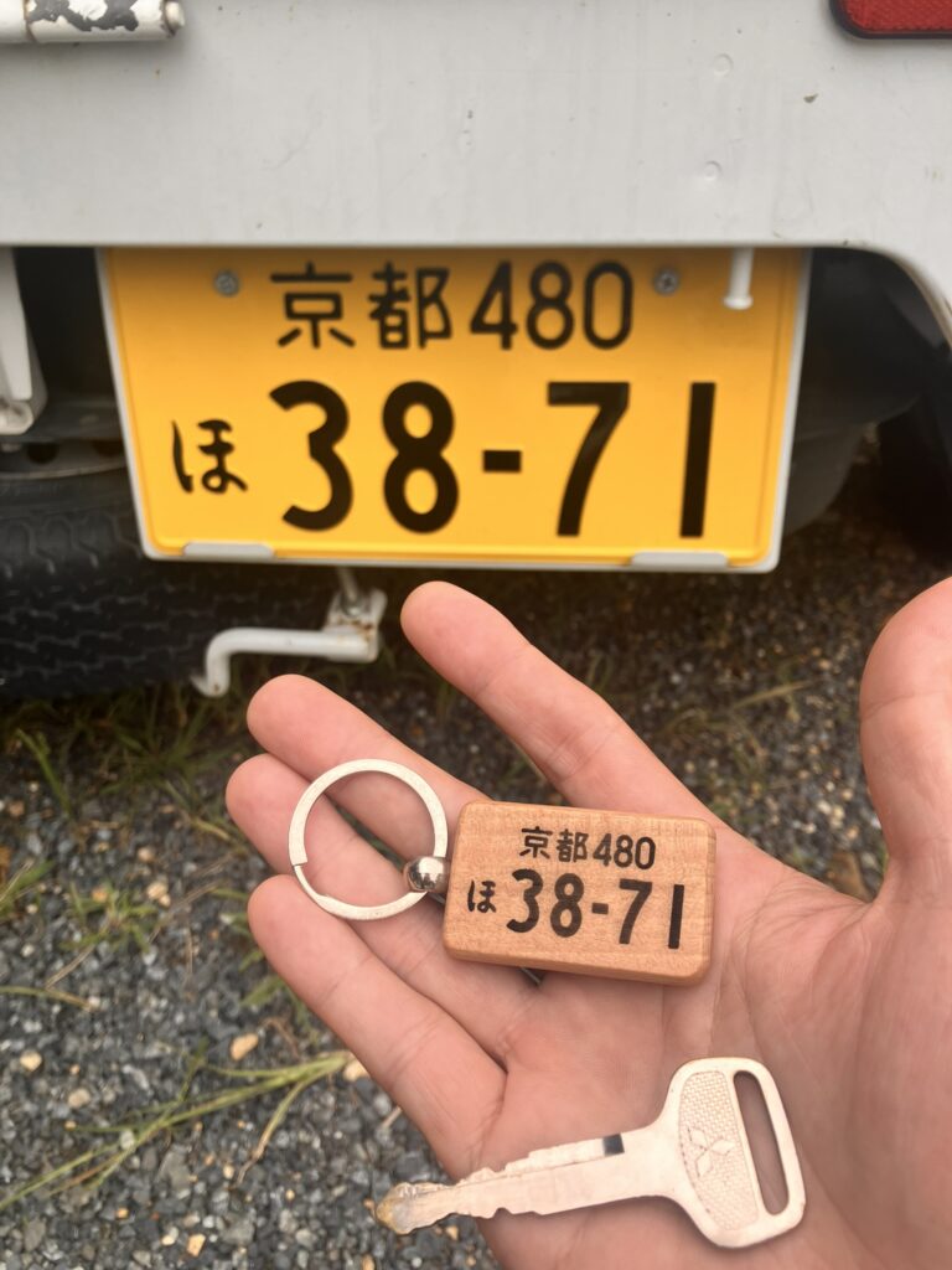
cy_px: 635
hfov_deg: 49.7
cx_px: 476
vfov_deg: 63.4
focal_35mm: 28
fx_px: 1027
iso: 20
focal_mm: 3.99
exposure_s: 1/122
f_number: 1.8
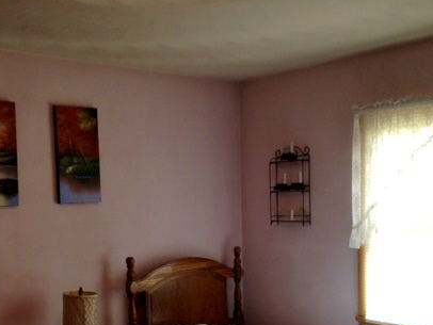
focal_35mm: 52
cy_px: 246
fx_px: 651
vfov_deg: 27.6
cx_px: 179
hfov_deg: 36.7
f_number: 2.4
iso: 64
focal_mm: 4.12
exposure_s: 1/20
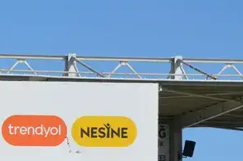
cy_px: 216
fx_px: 1947
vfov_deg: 4.7
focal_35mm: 289
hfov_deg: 7.0
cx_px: -135
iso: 200
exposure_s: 1/500
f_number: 11
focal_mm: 52
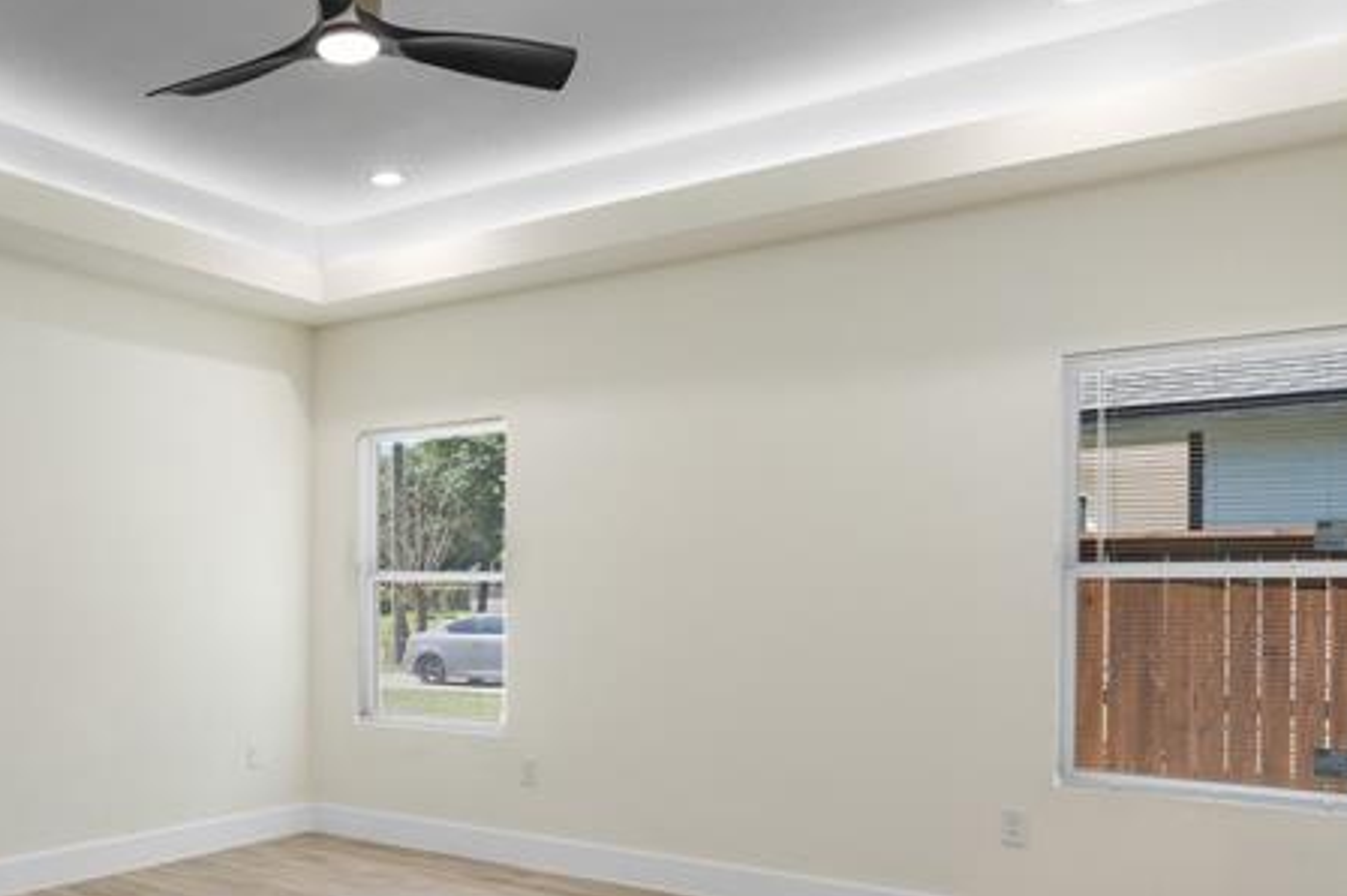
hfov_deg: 54.9
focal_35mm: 32
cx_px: 280
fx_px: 1196
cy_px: 577
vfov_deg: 40.7
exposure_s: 1/15
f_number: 9
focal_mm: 14
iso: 640
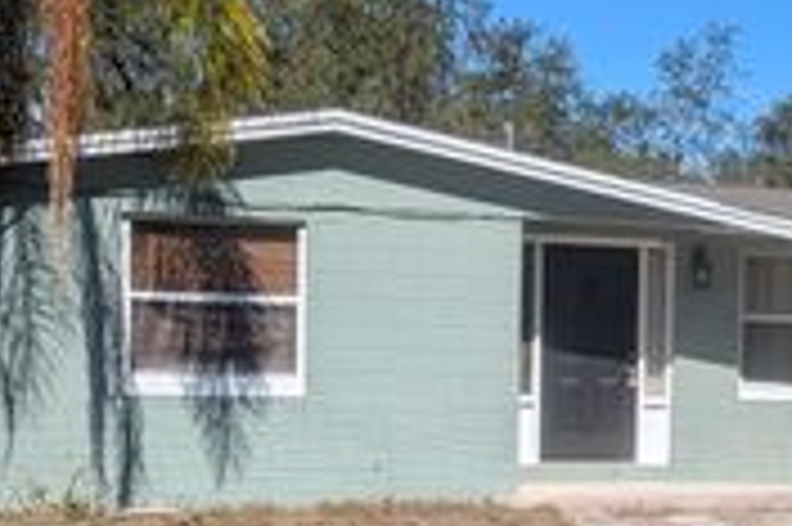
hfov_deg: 26.8
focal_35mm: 71
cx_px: 801
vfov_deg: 18.9
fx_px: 1561
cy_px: 432
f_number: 1.68
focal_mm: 6.9
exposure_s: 1/9901
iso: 21
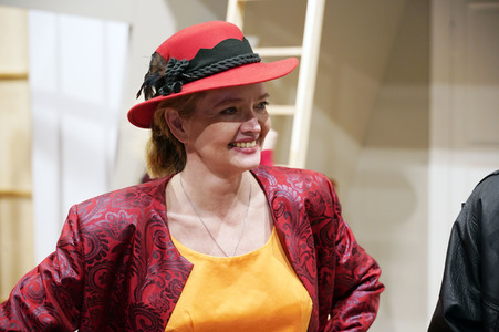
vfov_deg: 18.2
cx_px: 250
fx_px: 1039
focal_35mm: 75
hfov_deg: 27.0
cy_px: 166
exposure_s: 1/100
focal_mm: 75
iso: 3200
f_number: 4.5
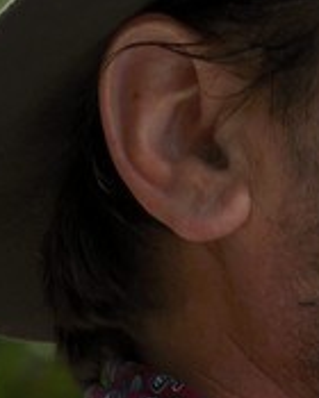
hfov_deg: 1.5
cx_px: 473
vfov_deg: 1.9
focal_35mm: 1031
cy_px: 1180
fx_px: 12167
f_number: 8
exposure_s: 1/500
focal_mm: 120
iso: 400
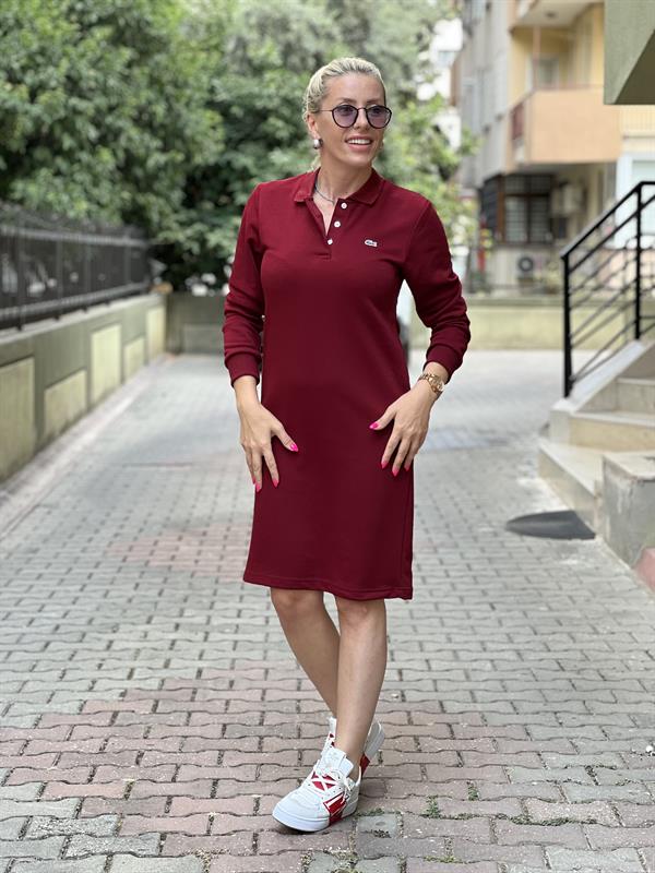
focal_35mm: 77
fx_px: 1943
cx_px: 328
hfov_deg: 19.1
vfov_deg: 25.3
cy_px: 436
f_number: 2.8
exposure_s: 1/121
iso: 64
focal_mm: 9
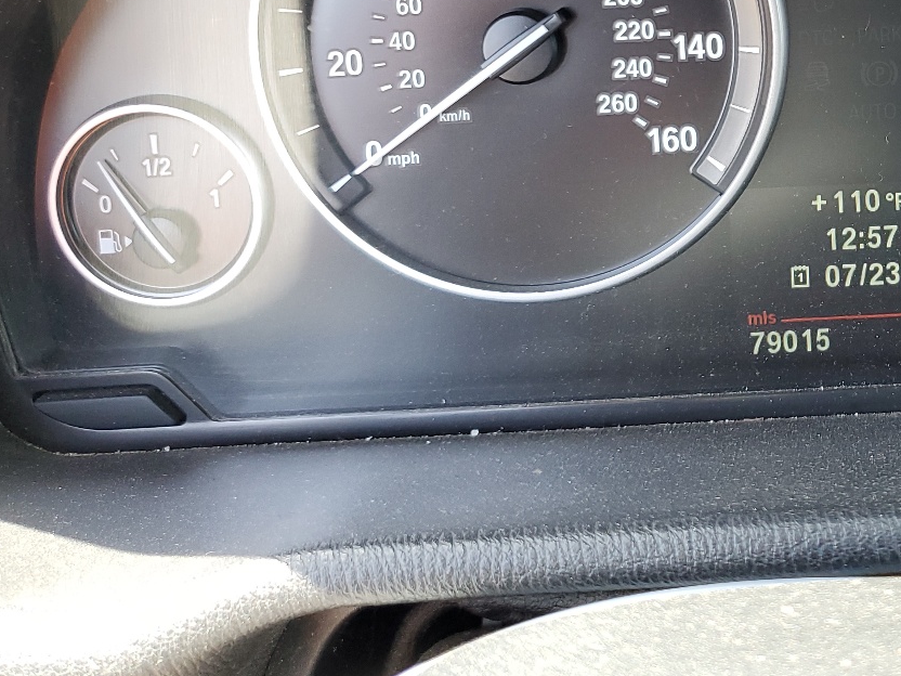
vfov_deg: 28.0
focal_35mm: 50
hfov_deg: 35.5
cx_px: 838
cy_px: 62
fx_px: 1301
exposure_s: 1/120
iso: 74
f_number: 1.5
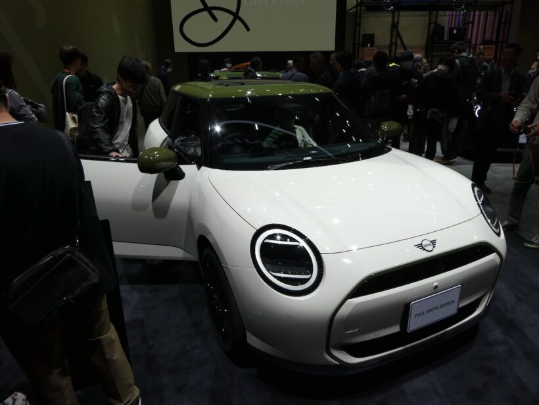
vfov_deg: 56.8
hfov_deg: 71.6
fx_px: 374
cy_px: 202
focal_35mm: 24
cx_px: 270
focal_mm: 4.3
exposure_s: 1/125
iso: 80
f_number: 3.3
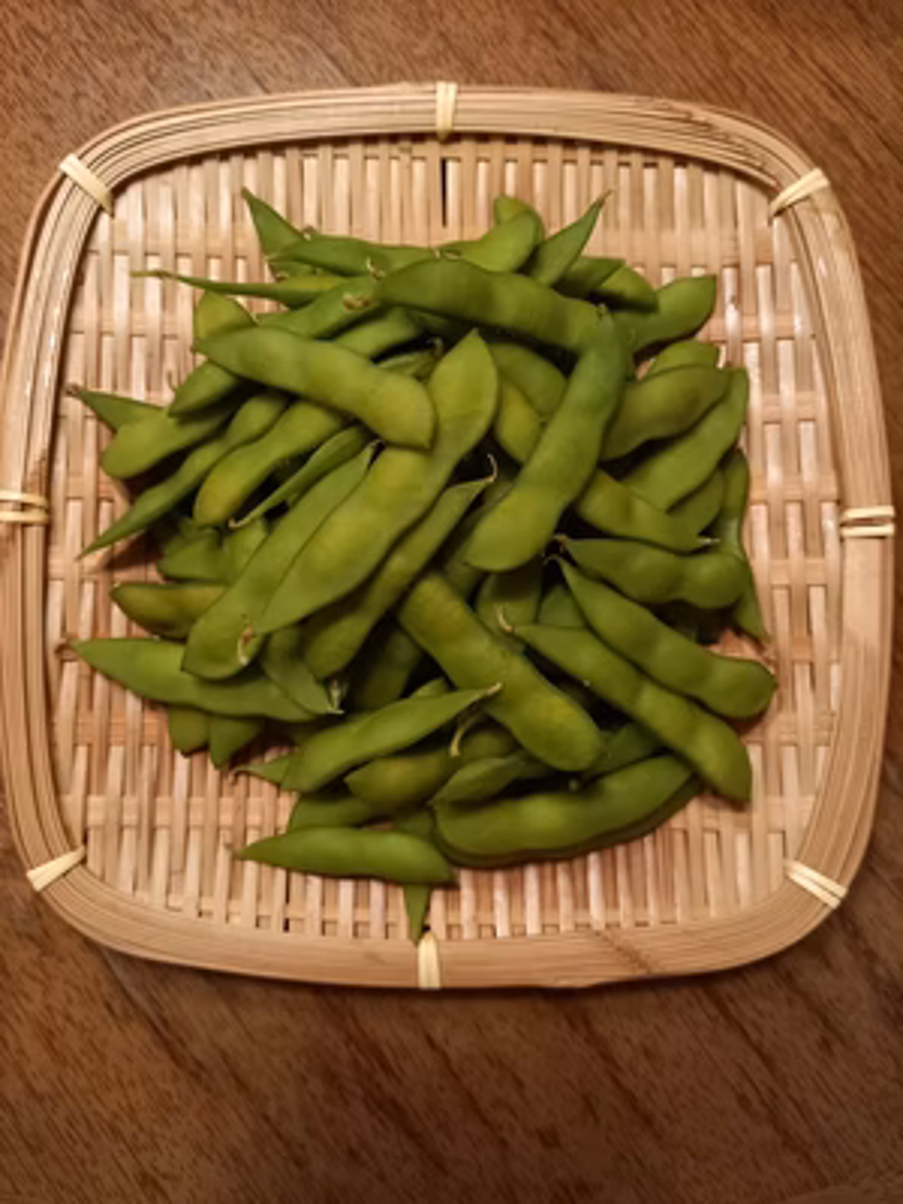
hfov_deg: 54.9
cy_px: 602
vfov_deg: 69.4
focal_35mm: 25
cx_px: 452
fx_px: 870
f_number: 1.8
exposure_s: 1/24
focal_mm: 4.65
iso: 400
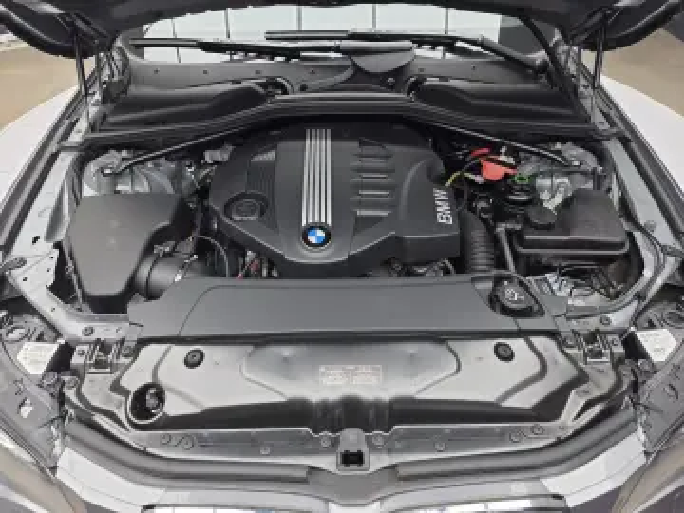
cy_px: 256
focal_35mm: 23
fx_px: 454
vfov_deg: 58.9
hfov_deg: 73.9
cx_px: 342
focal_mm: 6.25
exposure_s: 1/100
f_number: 1.7
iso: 40
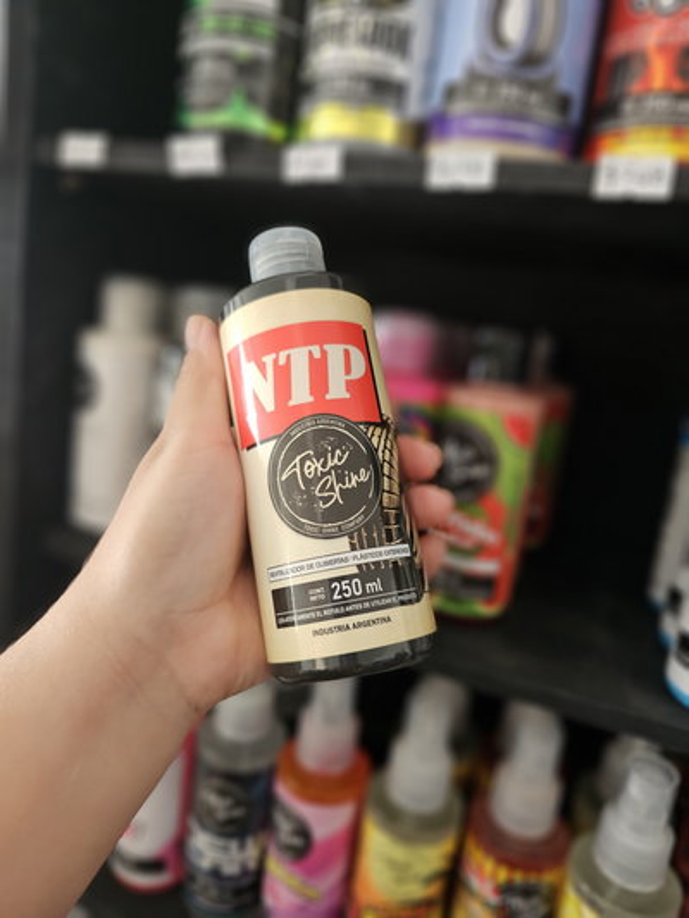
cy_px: 459
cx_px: 344
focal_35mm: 23
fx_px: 610
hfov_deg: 58.9
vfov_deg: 73.9
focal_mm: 6.3
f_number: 1.7
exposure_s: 1/100
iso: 640
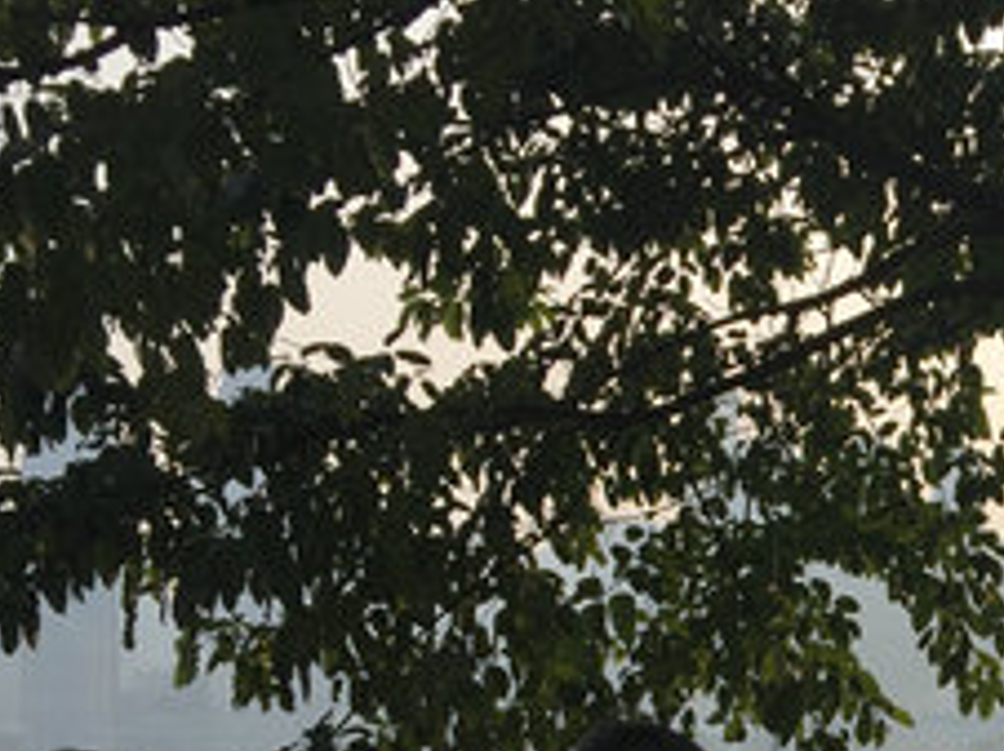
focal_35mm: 77
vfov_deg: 18.5
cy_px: 787
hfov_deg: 23.8
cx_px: 1097
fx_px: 2231
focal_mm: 4.15
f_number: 2.2
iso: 32
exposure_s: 1/1236
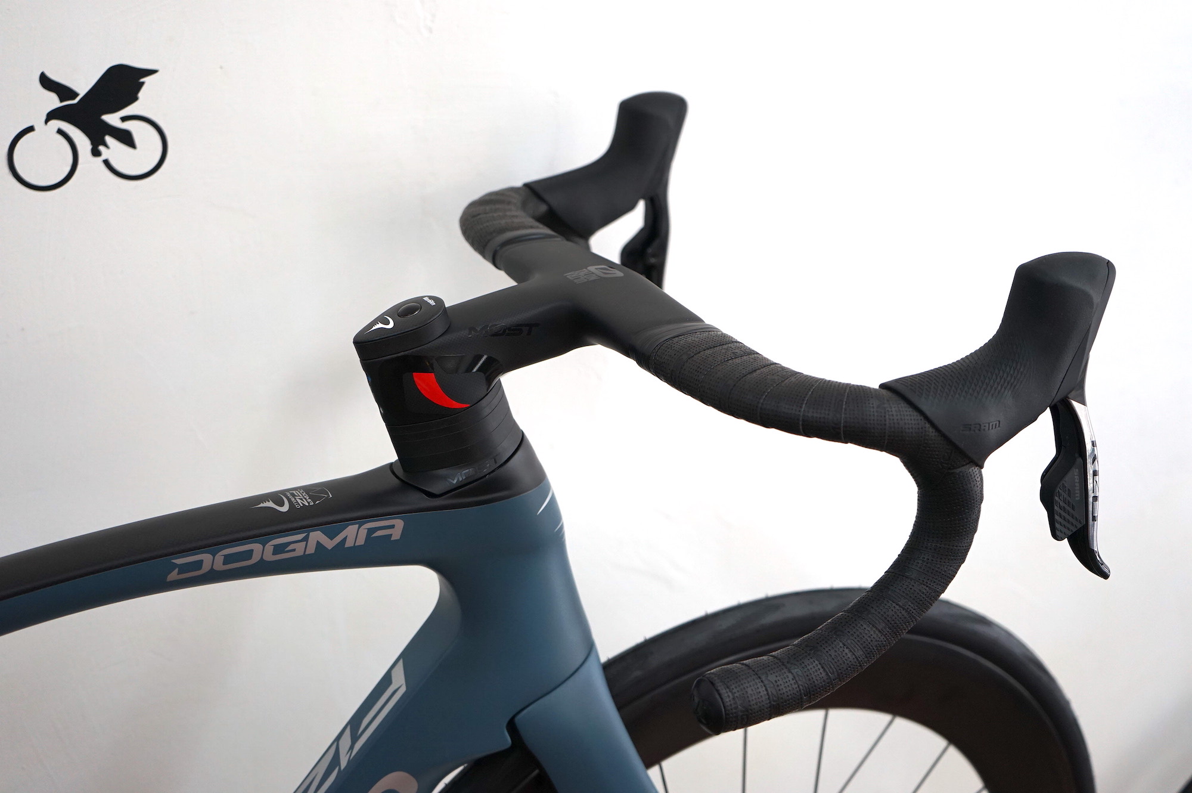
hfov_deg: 44.5
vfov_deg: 30.5
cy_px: 396
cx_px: 596
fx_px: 1456
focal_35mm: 44
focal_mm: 44
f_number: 4.5
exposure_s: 1/160
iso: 800
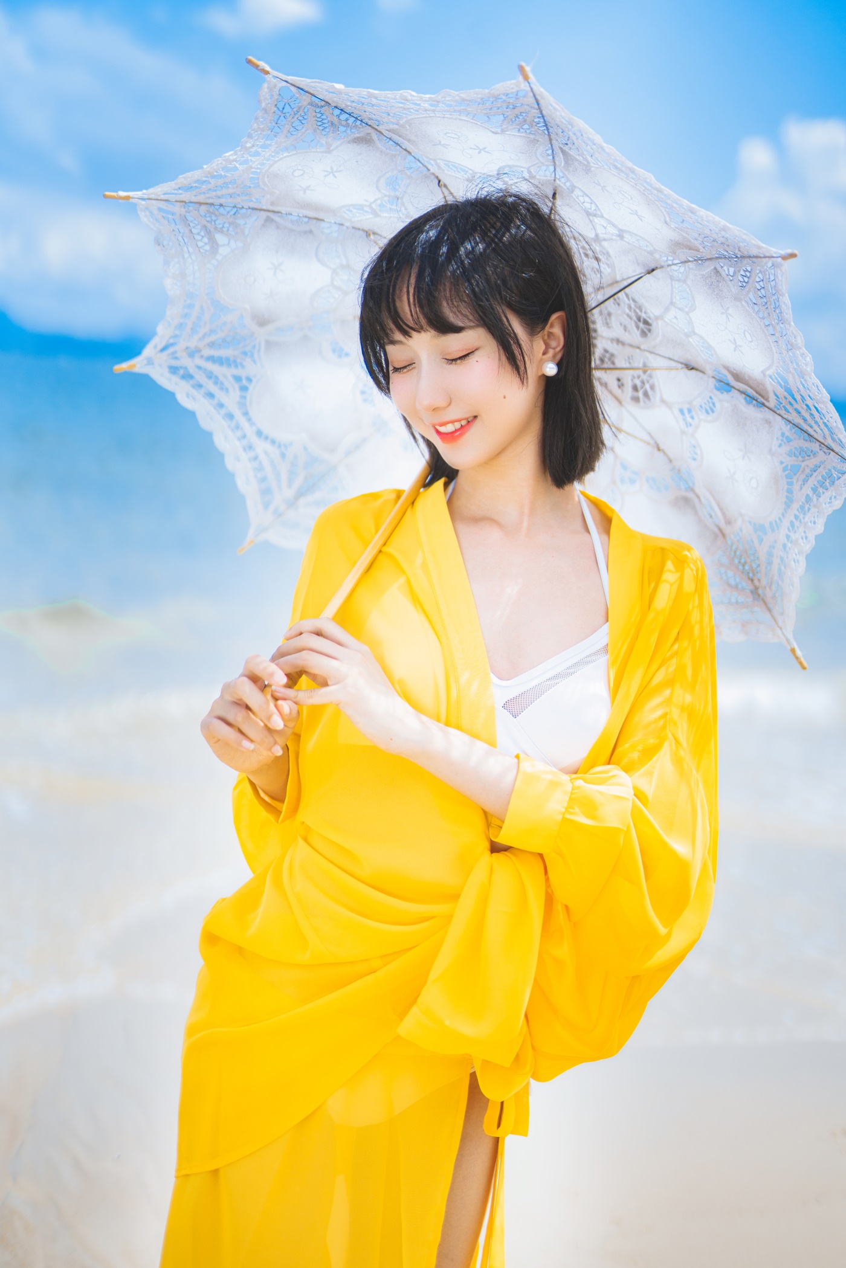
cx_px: 423
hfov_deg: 27.0
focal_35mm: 50
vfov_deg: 39.6
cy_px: 634
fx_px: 1762
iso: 200
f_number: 1.4
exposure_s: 1/5000
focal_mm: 50
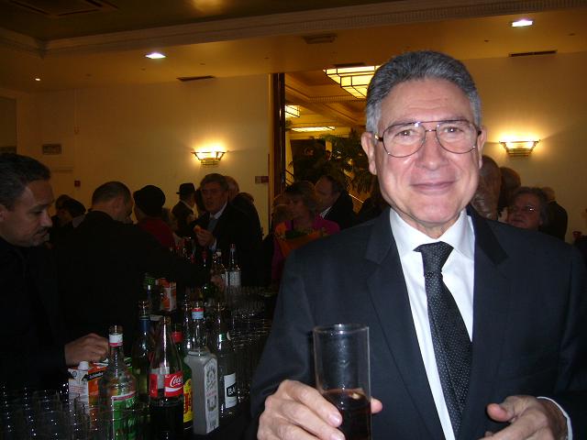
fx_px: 594
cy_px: 220
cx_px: 294
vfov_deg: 40.7
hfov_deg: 52.6
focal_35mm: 35
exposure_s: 1/30
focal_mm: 5.8
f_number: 2.8
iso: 100
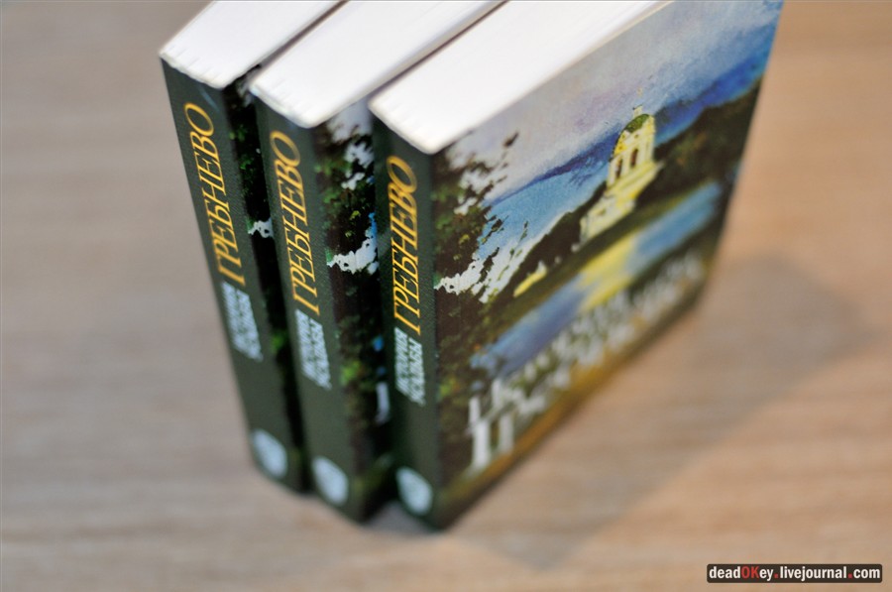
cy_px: 296
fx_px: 1855
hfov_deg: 27.0
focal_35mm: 75
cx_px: 446
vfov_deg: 18.1
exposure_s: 1/60
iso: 500
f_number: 2
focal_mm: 50
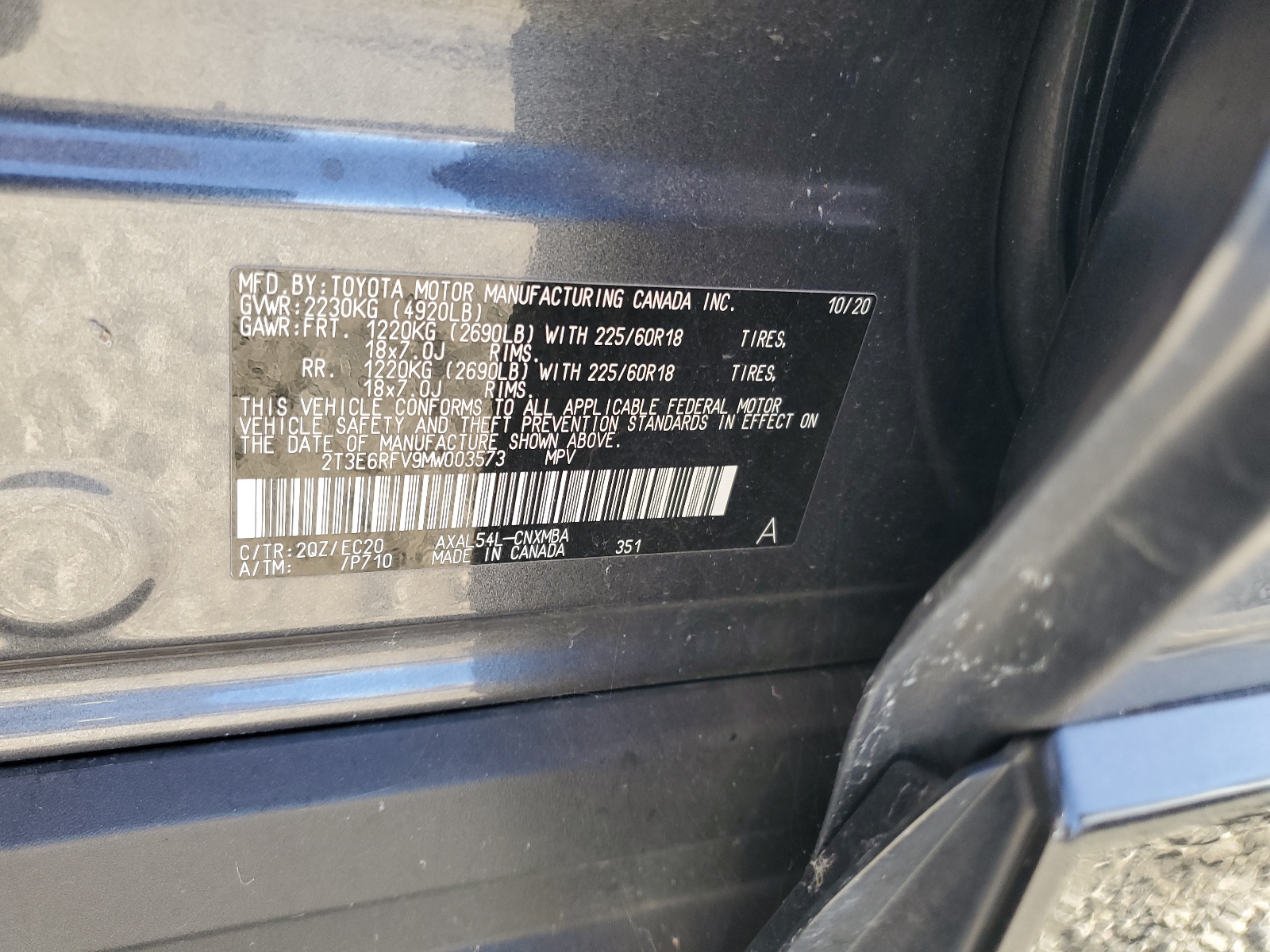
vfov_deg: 53.1
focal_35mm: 26
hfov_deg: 67.3
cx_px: 635
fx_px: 954
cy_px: 476
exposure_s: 1/120
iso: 65
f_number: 1.5
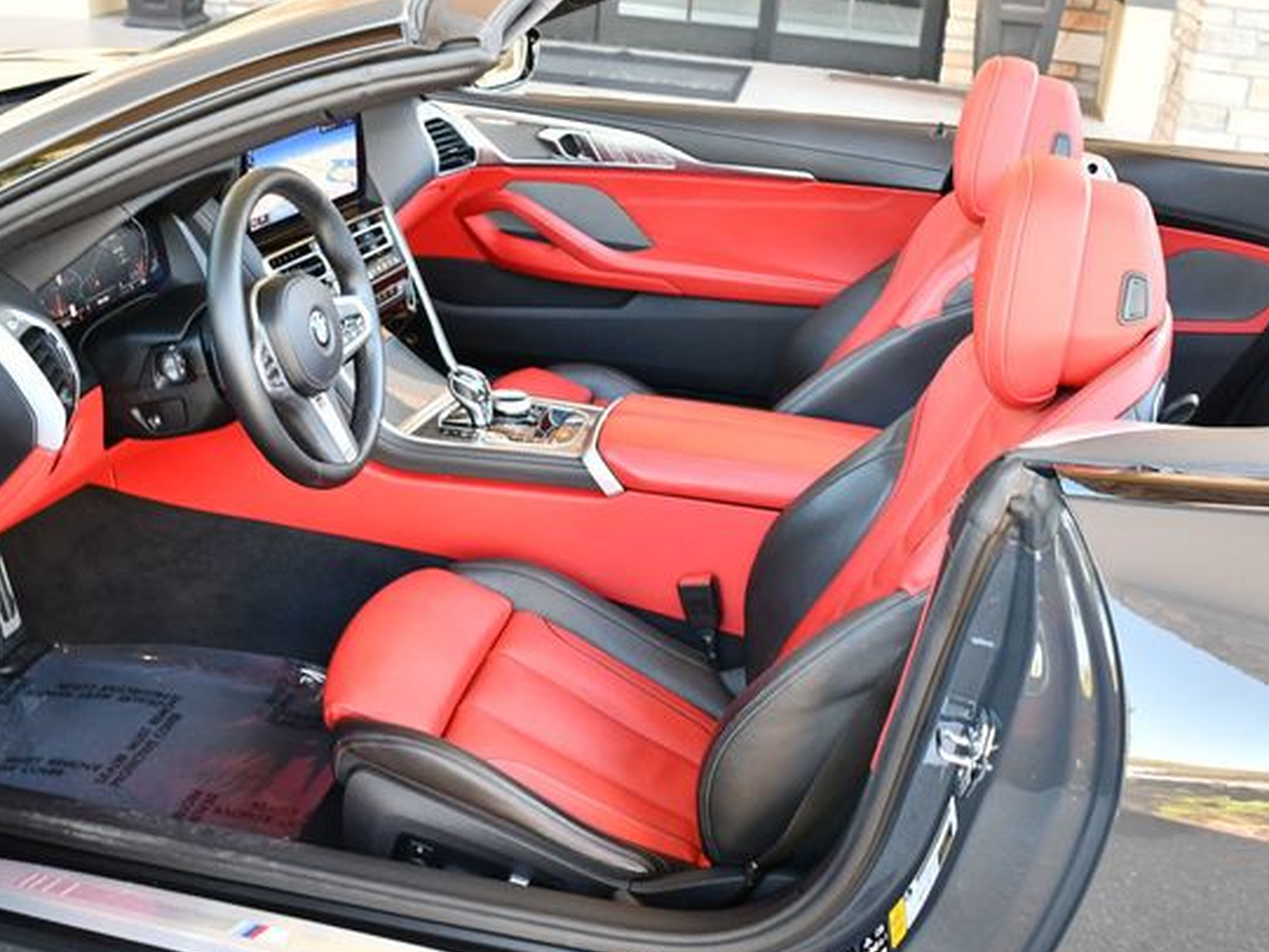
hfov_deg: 45.7
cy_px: 474
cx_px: 589
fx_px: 1503
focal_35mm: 41
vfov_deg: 35.1
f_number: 3.5
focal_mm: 18
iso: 800
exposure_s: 1/160
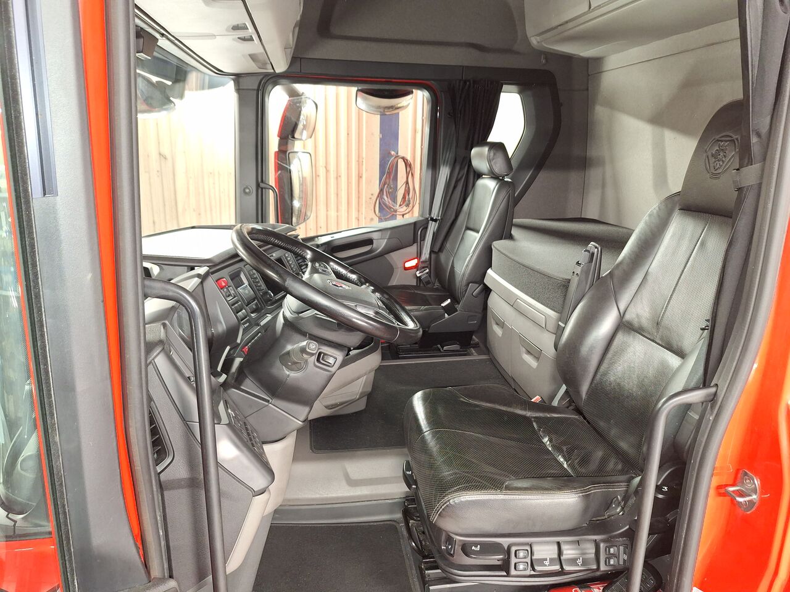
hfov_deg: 73.9
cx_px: 395
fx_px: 525
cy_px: 296
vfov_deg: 58.9
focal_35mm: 23
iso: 25
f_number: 1.8
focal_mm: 5.54
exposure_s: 1/33
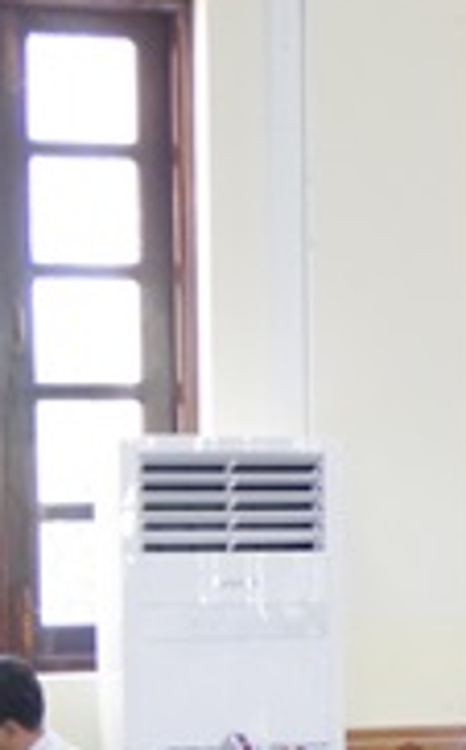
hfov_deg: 6.3
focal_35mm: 174
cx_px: 1823
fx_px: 3553
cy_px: 651
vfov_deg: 12.0
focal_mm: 21
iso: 1600
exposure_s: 1/100
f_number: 4
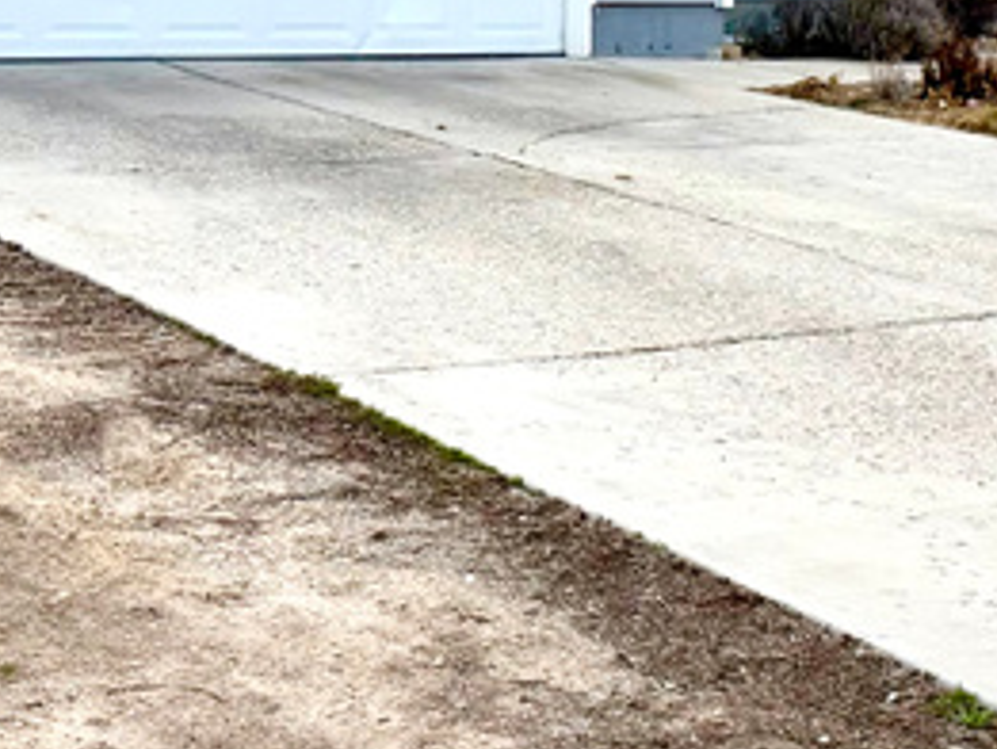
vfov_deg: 15.6
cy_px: 130
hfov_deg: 20.8
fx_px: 2709
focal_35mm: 94
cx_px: 550
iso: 100
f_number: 1.78
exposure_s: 1/6173
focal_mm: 6.76
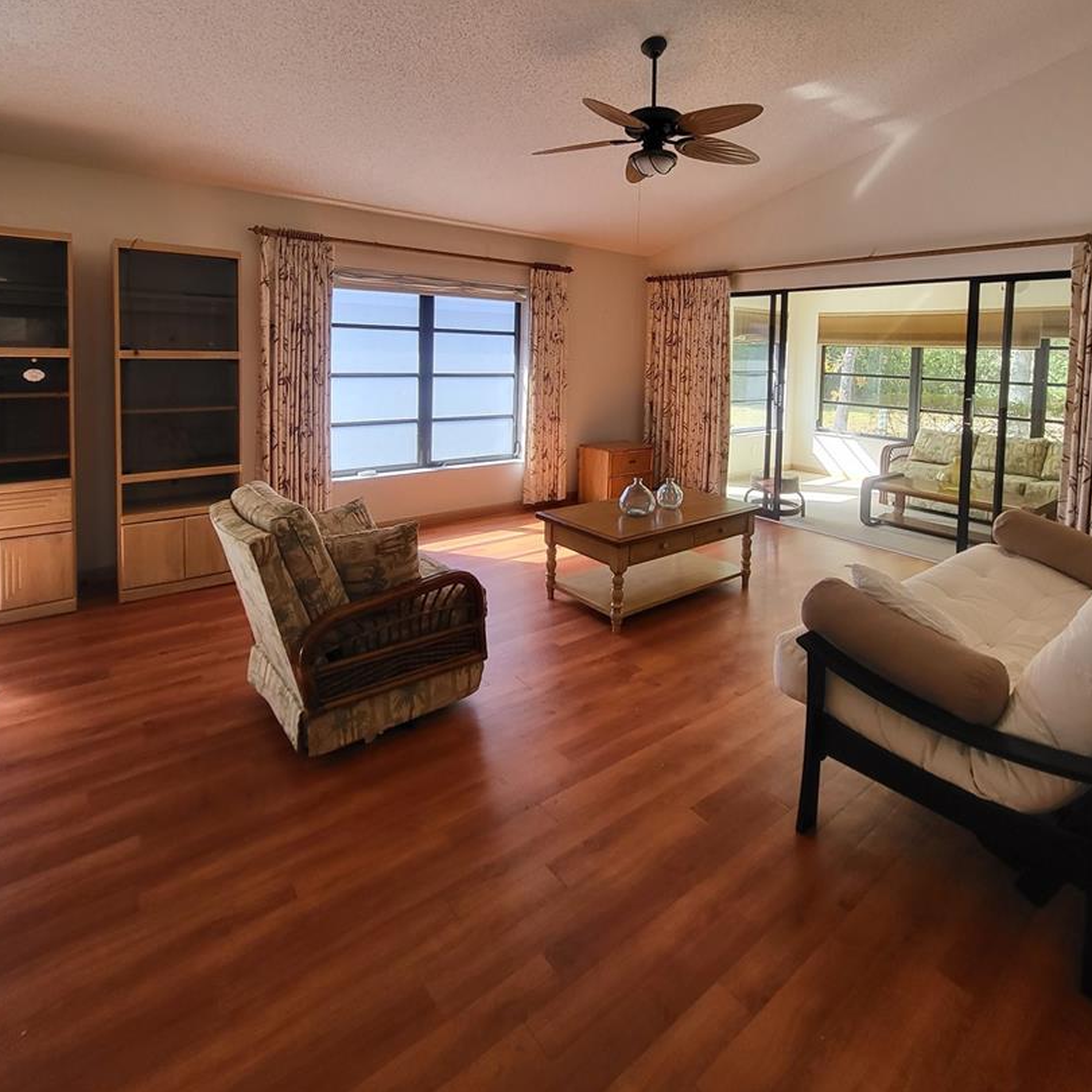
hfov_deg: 83.8
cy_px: 373
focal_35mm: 17
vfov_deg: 81.4
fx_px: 607
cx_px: 591
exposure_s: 1/60
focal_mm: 1.74
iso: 80
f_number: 2.2
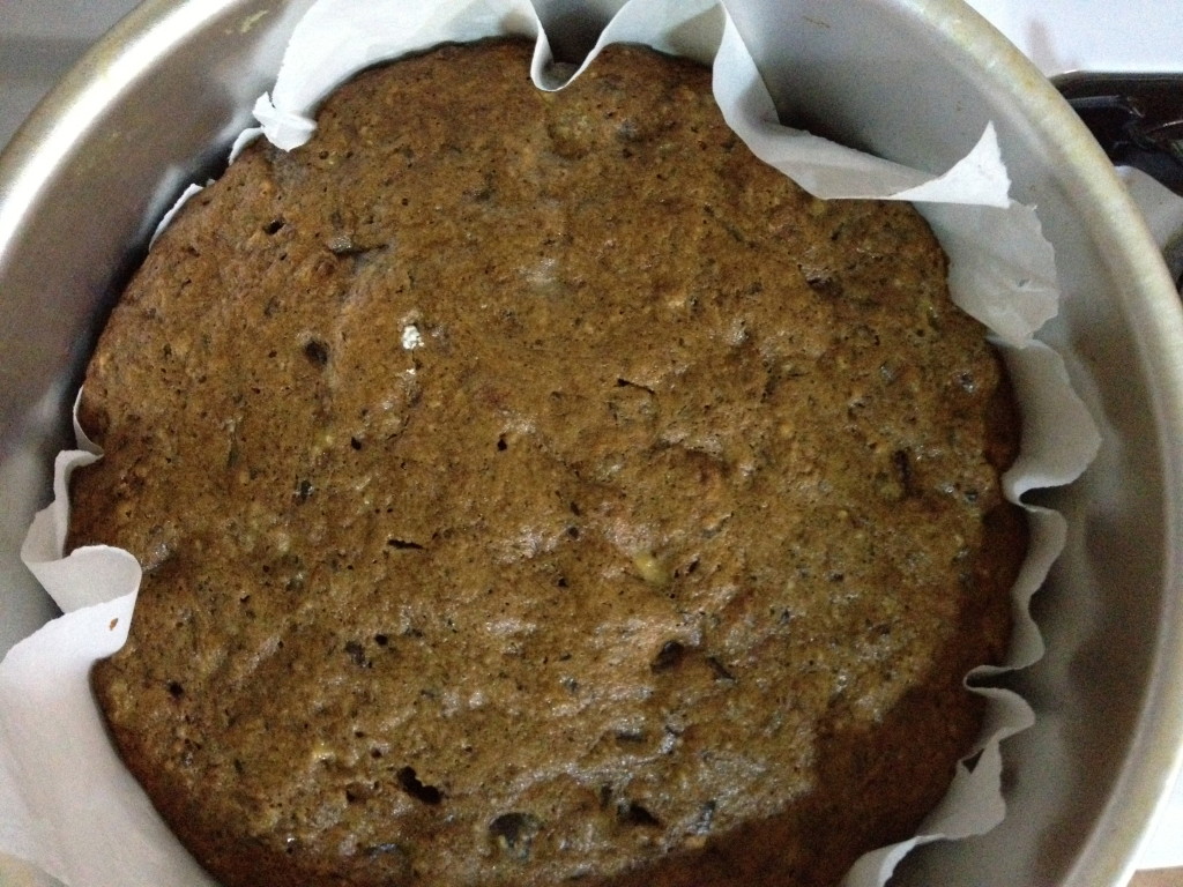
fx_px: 1196
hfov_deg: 52.6
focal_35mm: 35
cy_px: 444
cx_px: 592
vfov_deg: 40.7
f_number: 2.4
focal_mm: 4.28
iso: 800
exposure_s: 1/15
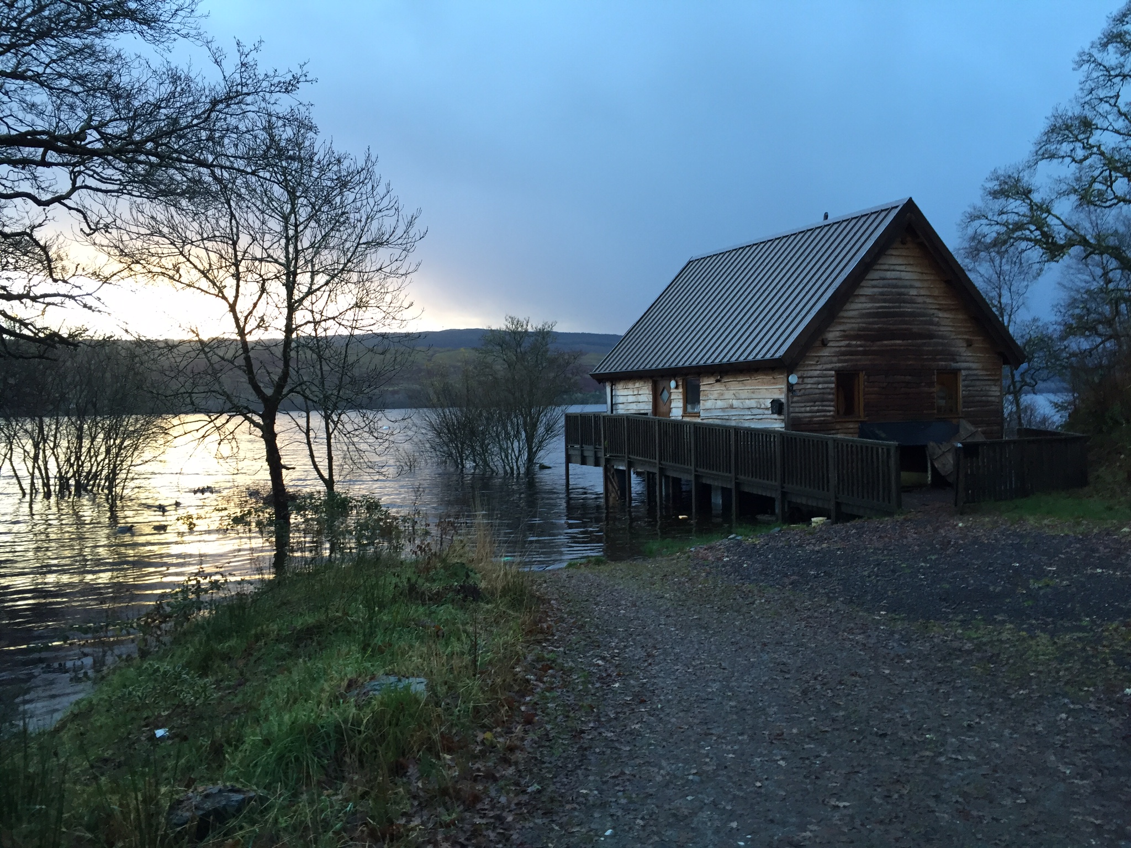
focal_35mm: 29
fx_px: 948
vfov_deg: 48.2
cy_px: 424
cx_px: 566
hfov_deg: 61.7
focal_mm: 4.15
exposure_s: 1/33
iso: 32
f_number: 2.2
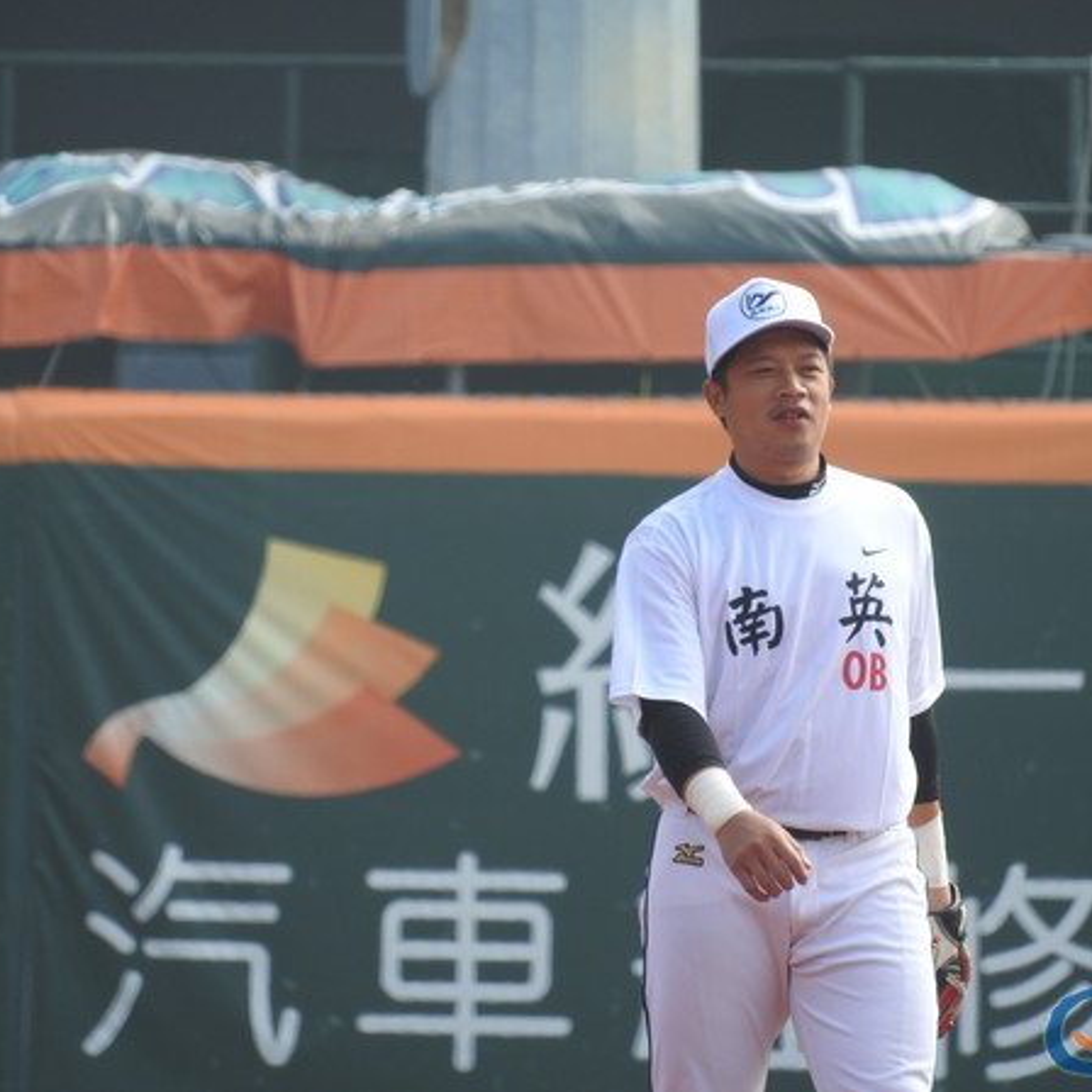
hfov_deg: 1.5
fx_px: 42257
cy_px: 546
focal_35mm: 1184
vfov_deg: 1.5
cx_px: 614
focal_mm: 179.2
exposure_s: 1/320
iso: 100
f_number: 5.6
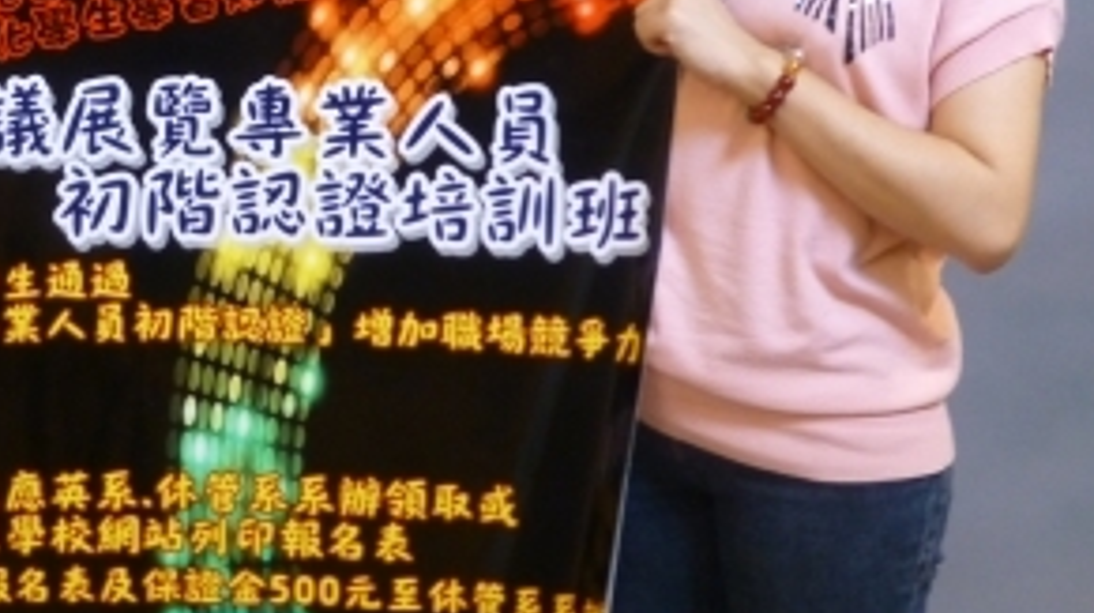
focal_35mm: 99
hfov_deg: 21.3
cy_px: -56
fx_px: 2869
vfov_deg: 12.0
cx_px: 233
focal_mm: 7.9
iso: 400
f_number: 4.1
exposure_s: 1/6
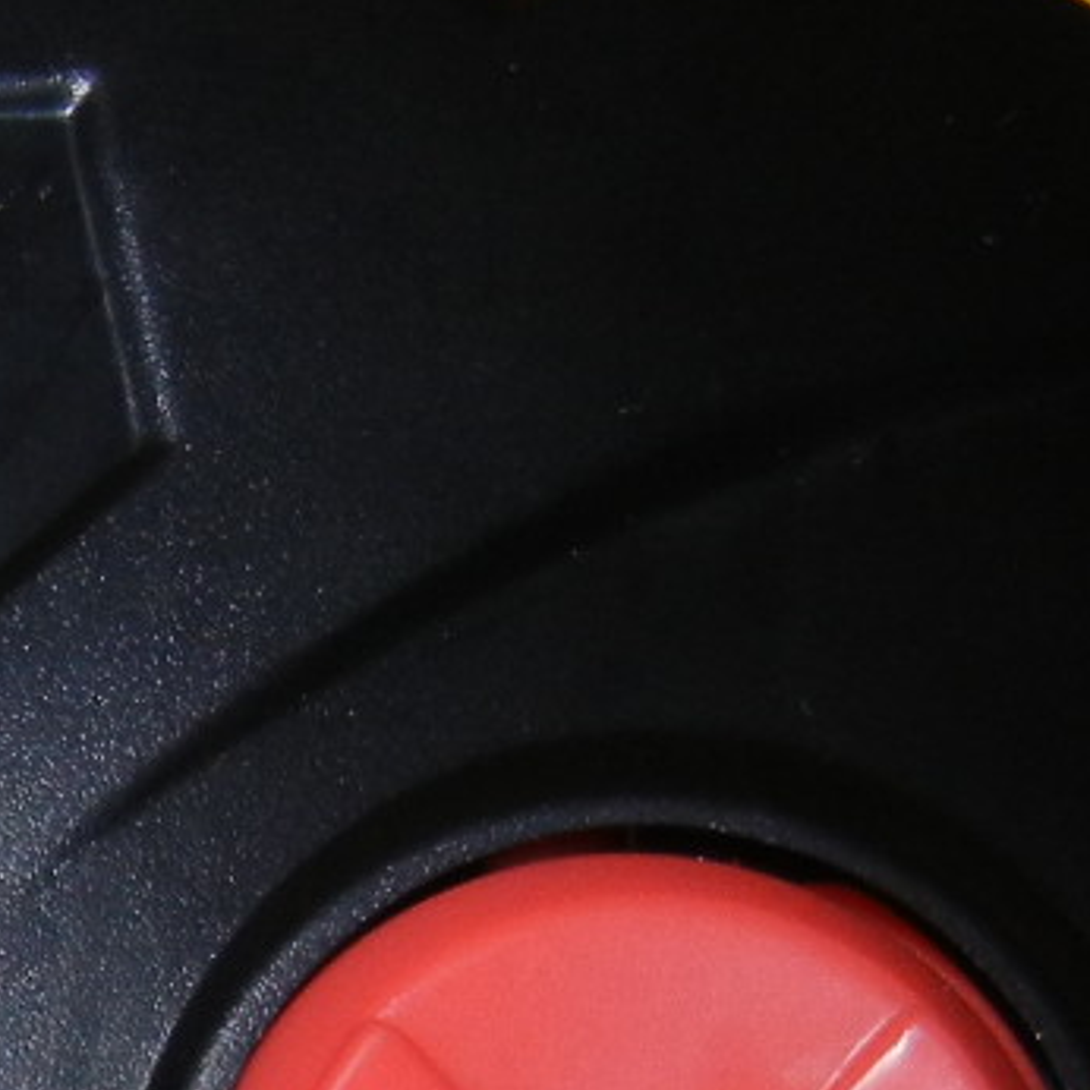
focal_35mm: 157
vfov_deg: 10.8
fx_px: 5593
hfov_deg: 10.6
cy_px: 1547
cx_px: -671
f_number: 7
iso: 200
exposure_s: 1/30
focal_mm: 5.4
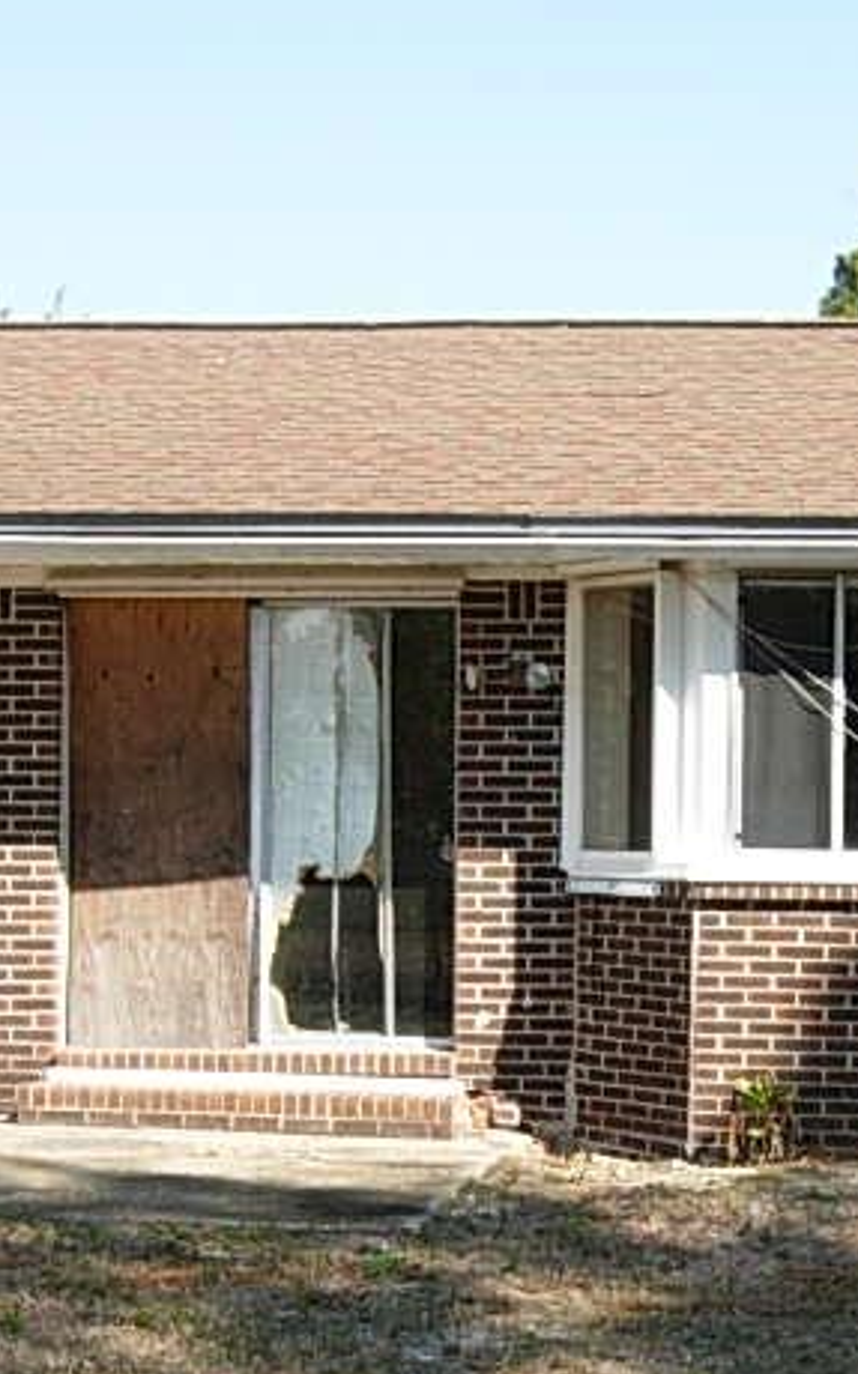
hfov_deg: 15.3
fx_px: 3184
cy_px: 1072
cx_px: 664
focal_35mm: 85
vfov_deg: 24.0
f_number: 4.8
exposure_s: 1/181
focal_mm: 7.5
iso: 50
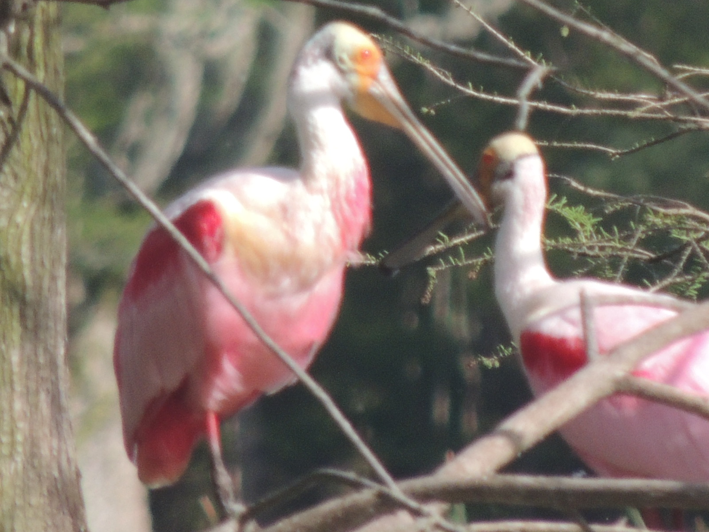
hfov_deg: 2.0
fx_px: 20482
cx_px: 354
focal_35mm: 1000
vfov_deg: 1.5
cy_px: 266
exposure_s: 1/1000
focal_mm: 180
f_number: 5.9
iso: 400
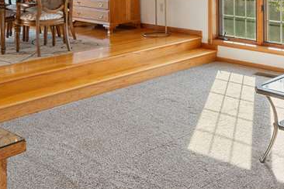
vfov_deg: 21.9
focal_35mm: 56
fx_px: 442
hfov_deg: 33.8
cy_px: -52
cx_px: 252
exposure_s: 1/160
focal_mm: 16
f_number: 10
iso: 400
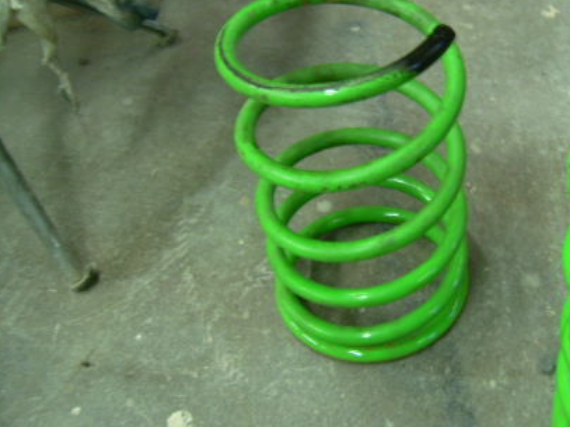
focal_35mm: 55
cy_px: 181
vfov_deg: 26.5
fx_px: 905
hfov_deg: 34.1
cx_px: 438
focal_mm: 5.95
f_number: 2.8
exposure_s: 1/9
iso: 50
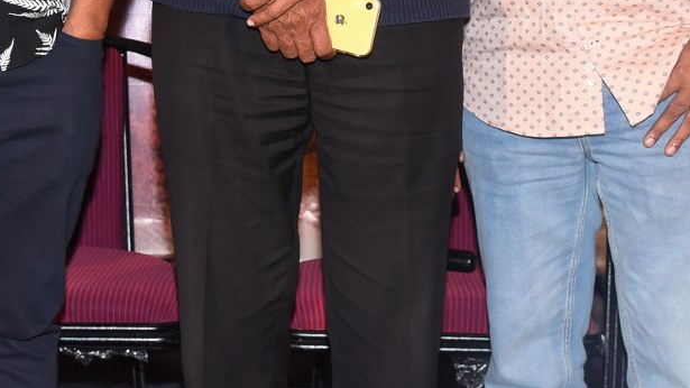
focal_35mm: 109
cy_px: -186
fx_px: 1994
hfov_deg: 19.6
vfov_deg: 10.7
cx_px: 278
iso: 1000
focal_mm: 40
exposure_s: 1/125
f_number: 5.6
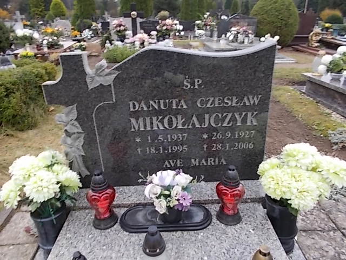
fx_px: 260
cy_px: 130
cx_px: 173
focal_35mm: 26
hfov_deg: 67.3
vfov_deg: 53.1
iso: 80
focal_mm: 4.6
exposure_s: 1/25
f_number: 3.2
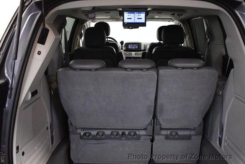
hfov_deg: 53.1
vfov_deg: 37.0
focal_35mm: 36
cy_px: 82
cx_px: 122
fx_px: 245
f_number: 3.5
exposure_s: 1/125
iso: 3200
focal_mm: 18
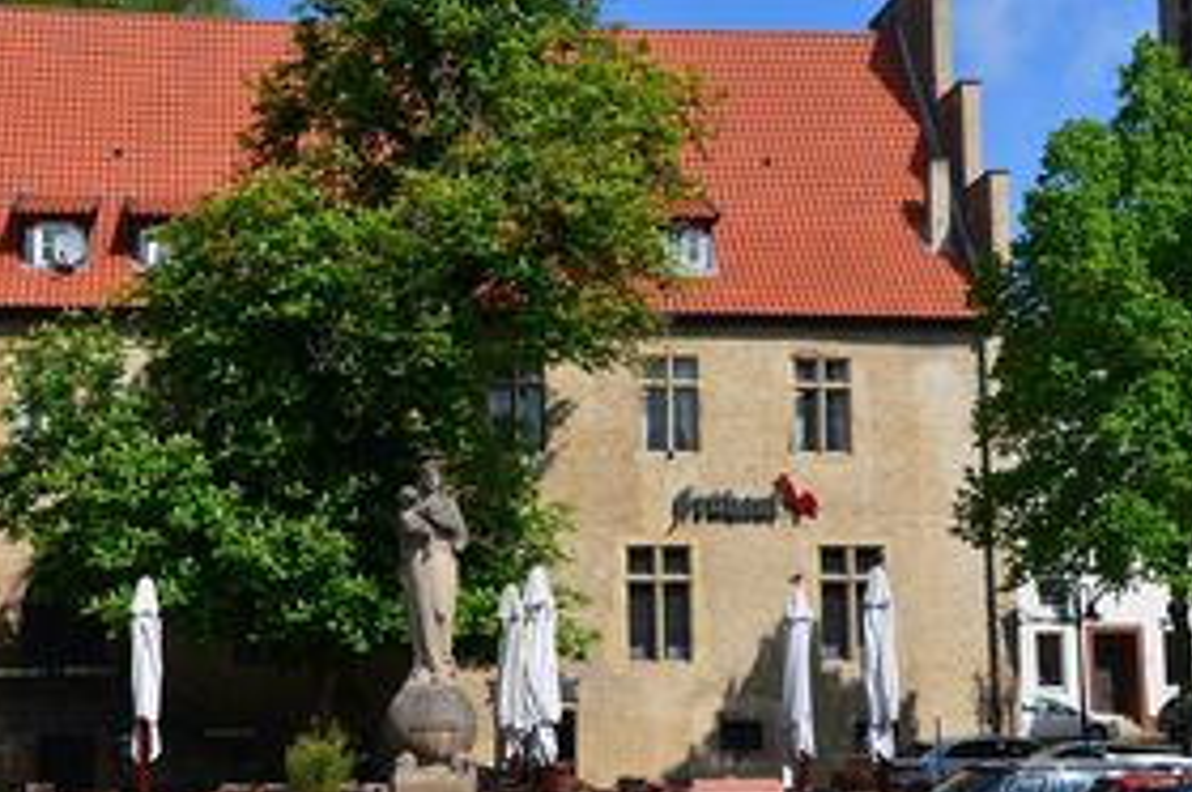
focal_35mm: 70
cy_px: 426
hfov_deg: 28.9
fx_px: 2309
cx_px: 515
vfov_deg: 19.5
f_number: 11
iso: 100
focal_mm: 29
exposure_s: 1/160
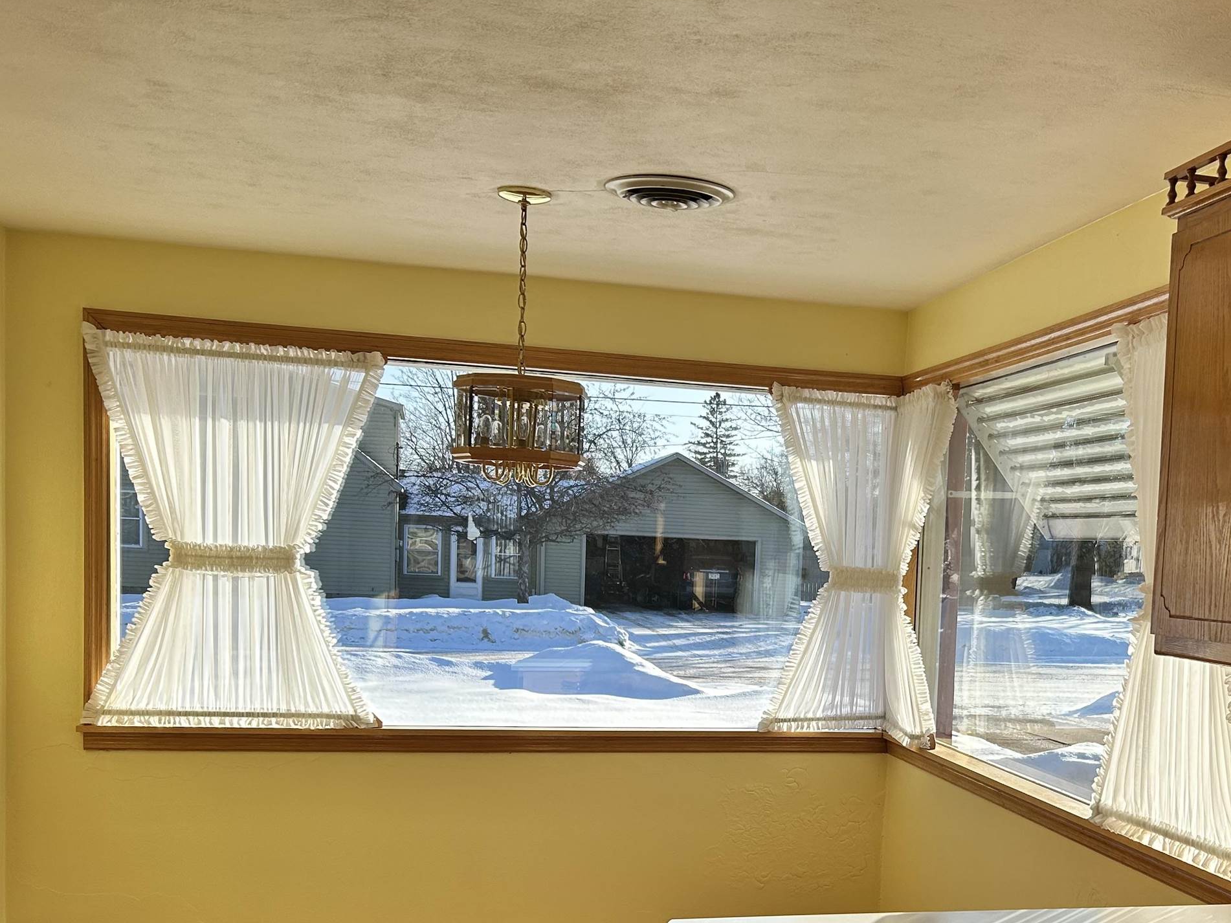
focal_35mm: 42
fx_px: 1493
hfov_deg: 43.9
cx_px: 859
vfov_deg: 33.8
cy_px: 664
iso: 50
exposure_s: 1/1311
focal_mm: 5.7
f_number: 1.5
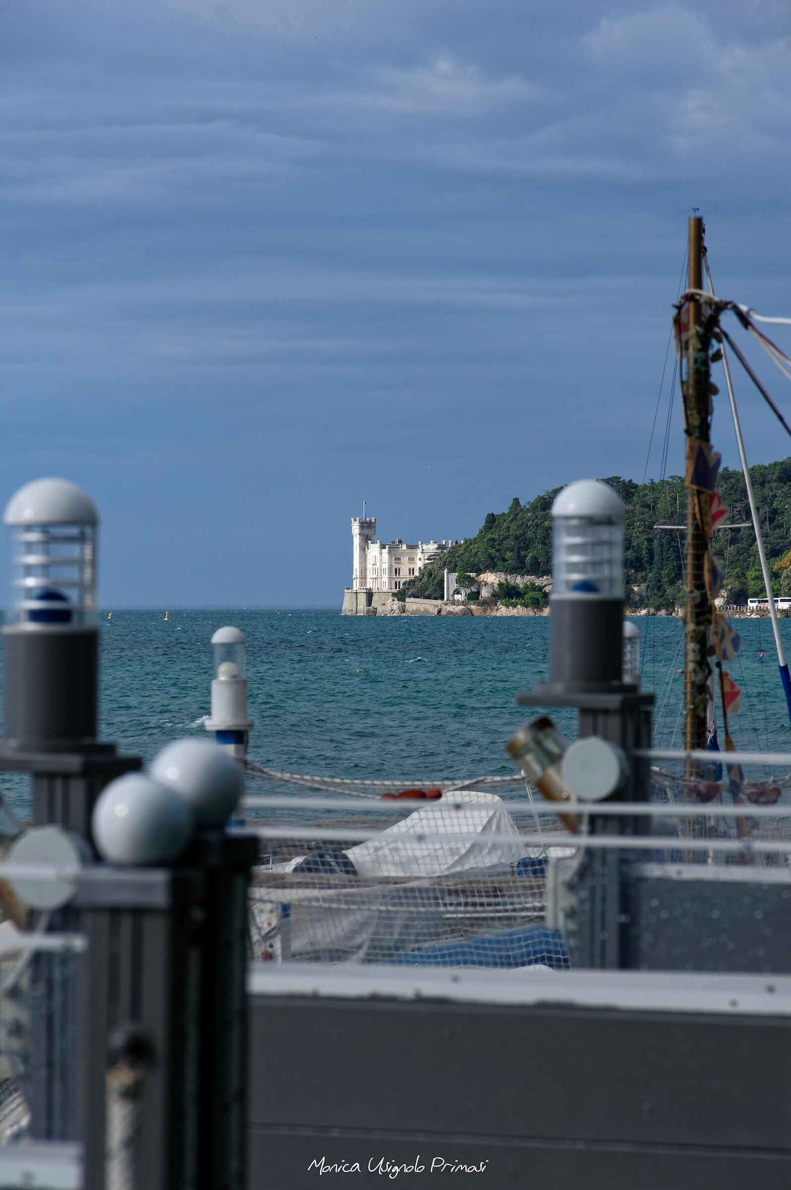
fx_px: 4952
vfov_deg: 13.7
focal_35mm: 150
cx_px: 396
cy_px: 595
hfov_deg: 9.1
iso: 100
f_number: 11
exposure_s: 1/500
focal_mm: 100
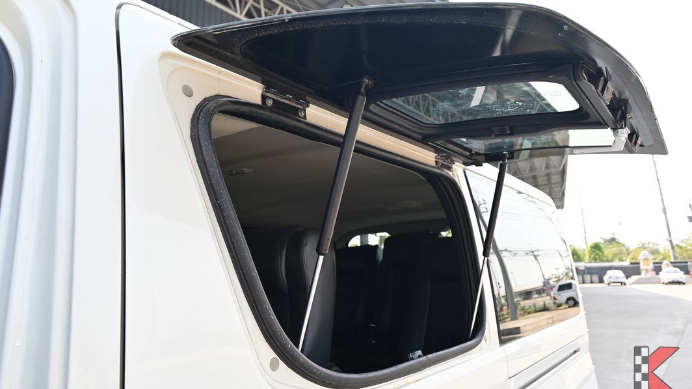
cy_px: 178
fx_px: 477
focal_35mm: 26
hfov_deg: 71.9
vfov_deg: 44.3
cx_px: 345
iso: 100
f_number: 6.7
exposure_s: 1/90
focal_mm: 24
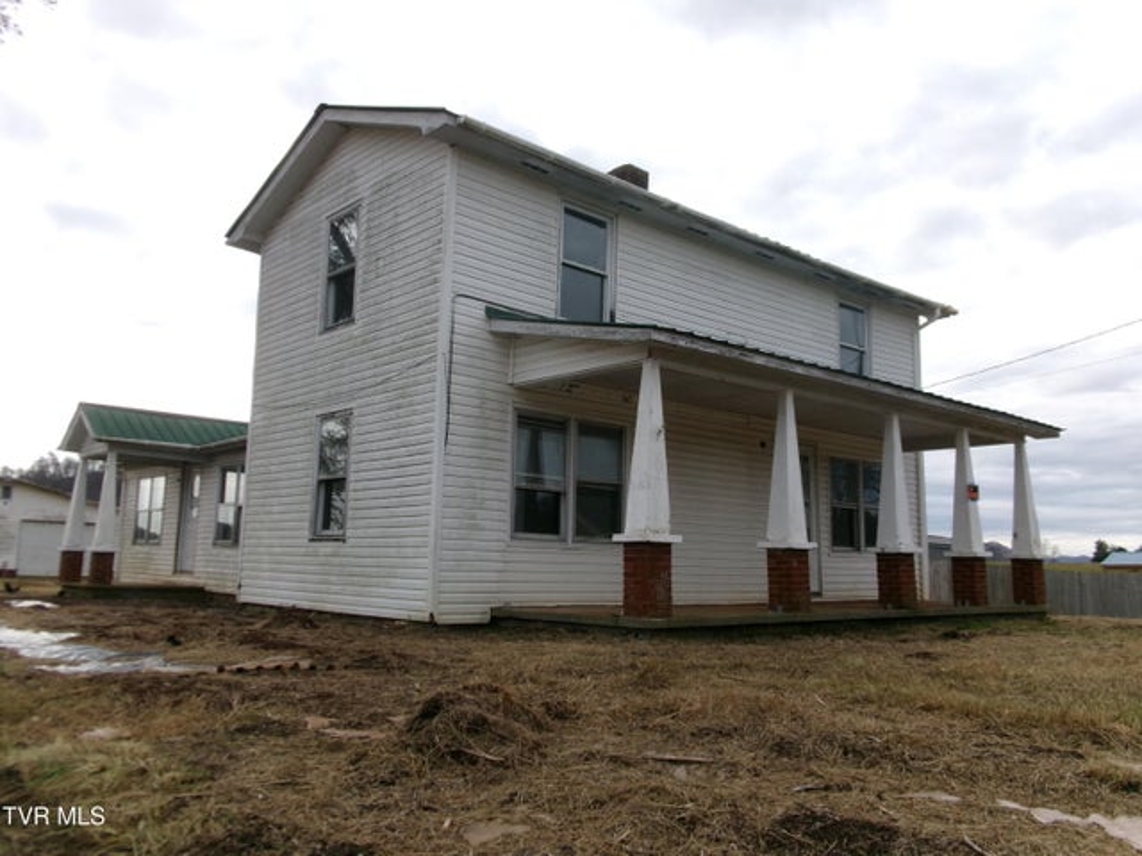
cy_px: 428
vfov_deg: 49.7
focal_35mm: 28
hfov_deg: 63.4
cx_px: 571
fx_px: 924
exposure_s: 1/100
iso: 100
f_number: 10.8
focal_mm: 5.1
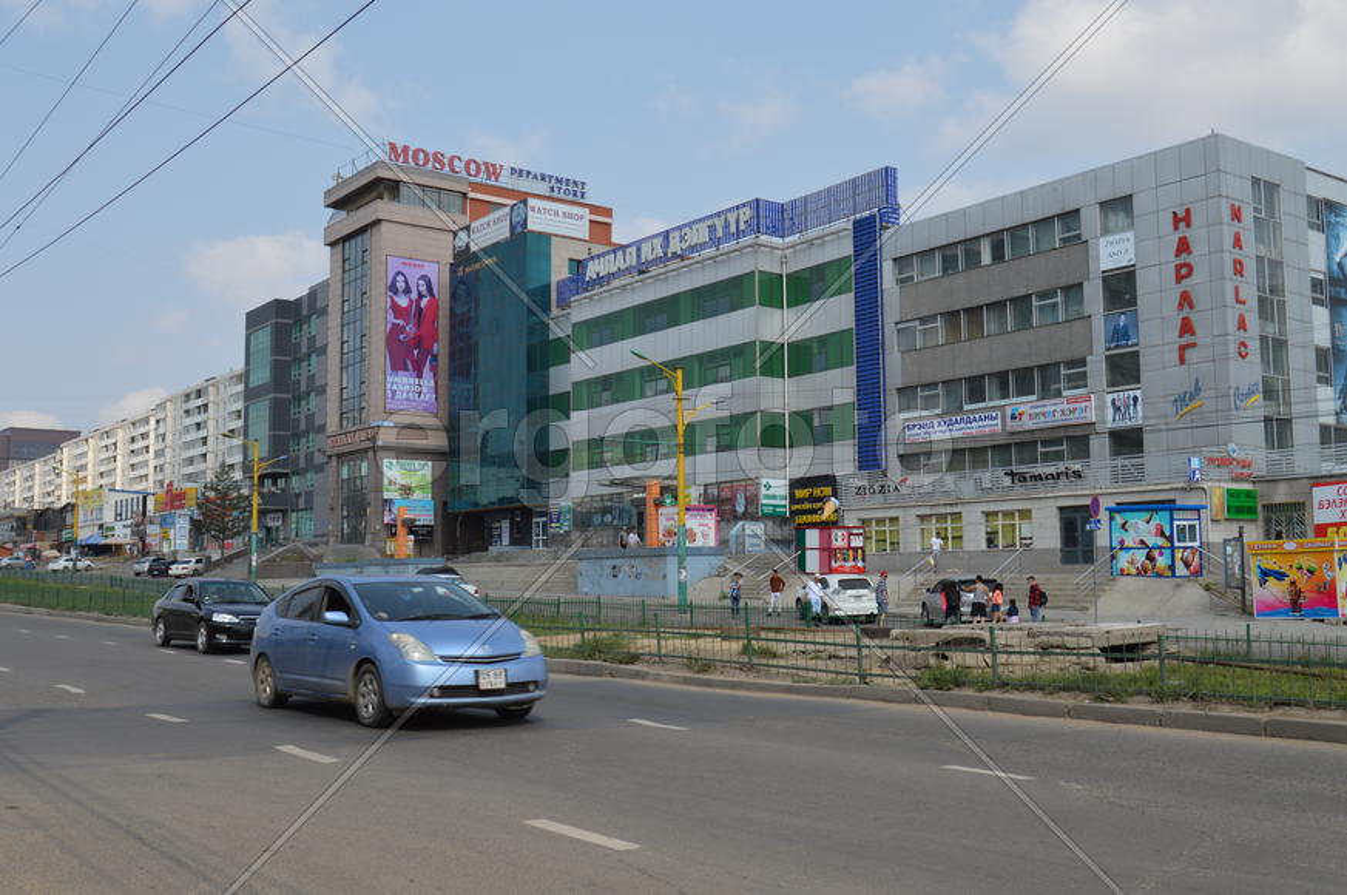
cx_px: 674
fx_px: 1345
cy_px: 448
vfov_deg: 36.8
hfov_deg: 53.2
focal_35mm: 36
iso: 100
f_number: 8
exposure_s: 1/250
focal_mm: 24
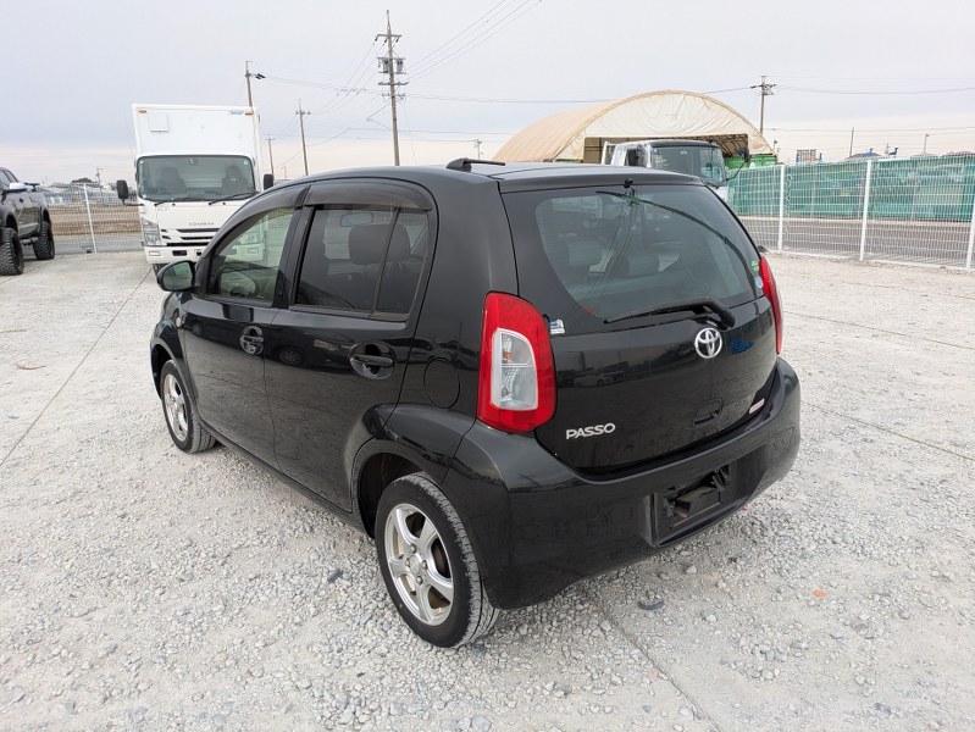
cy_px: 366
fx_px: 704
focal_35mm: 25
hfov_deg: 69.4
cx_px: 488
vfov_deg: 54.9
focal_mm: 5.43
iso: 54
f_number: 1.89
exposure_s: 1/416
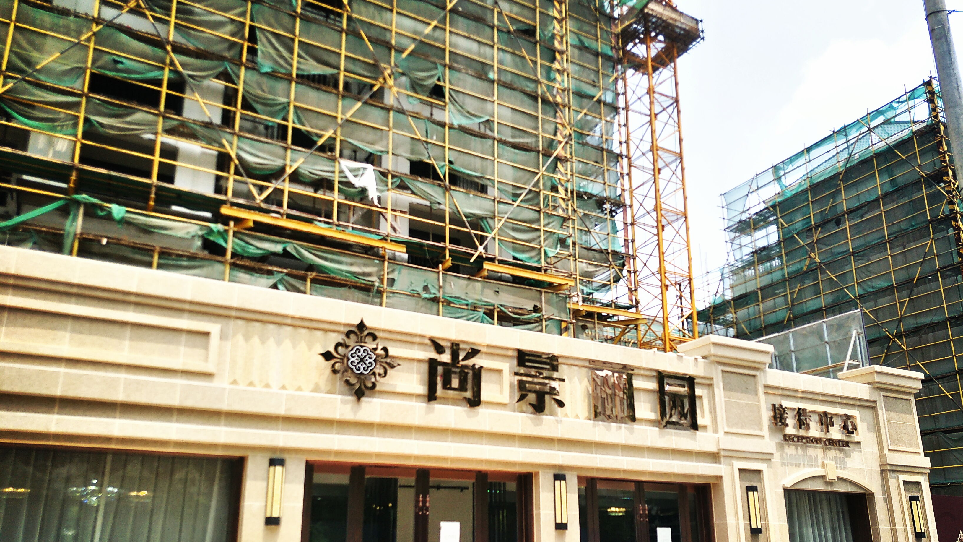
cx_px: 482
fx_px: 613
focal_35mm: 24
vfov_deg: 47.2
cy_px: 344
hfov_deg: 76.3
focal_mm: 3.79
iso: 103
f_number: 2
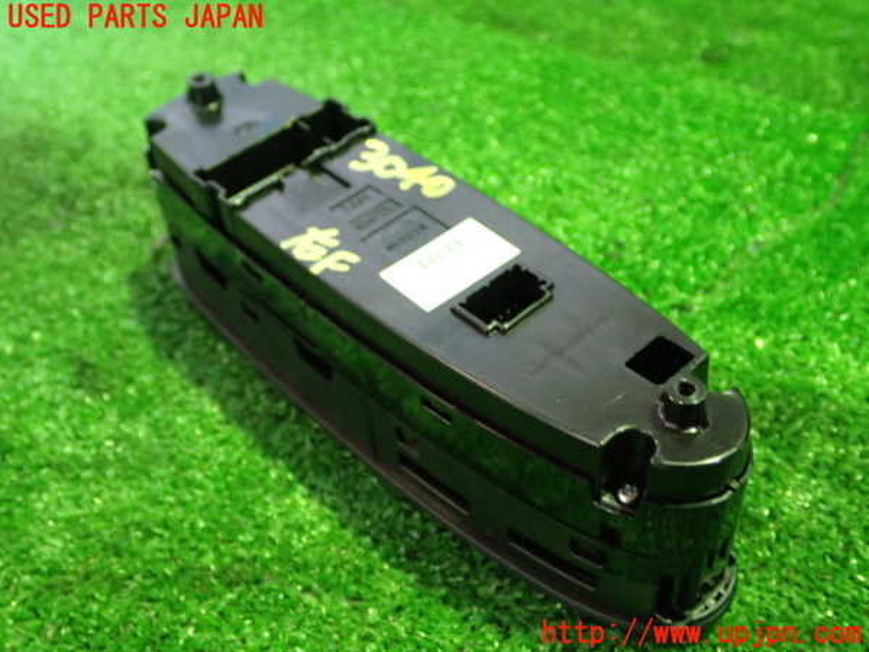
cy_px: 326
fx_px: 1029
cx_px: 434
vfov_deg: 35.1
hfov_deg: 45.8
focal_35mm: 41
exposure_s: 1/13
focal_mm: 7.31
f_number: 2.8
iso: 800
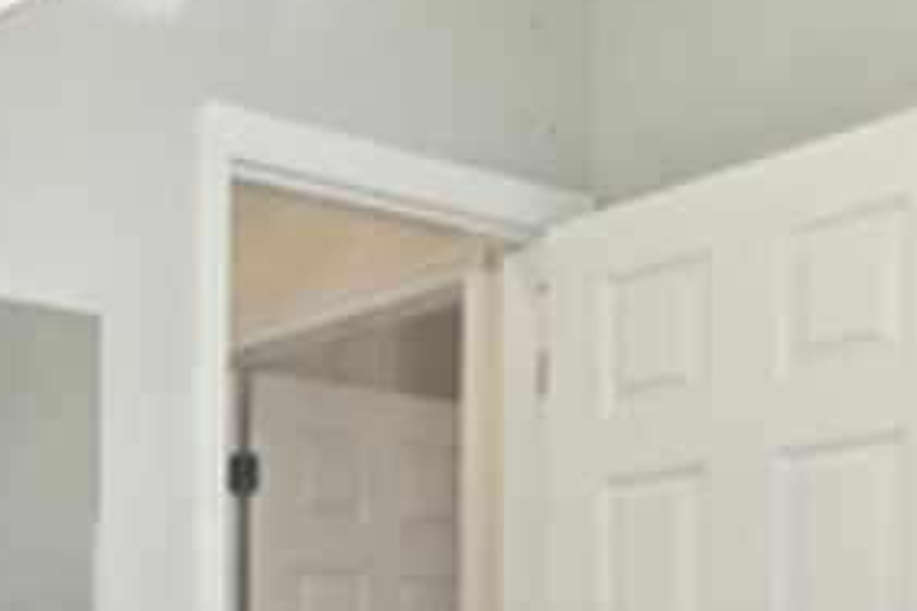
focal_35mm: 68
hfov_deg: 27.8
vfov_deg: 18.9
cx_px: -16
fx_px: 1732
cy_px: 738
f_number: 7.1
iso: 100
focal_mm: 10
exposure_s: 1/15
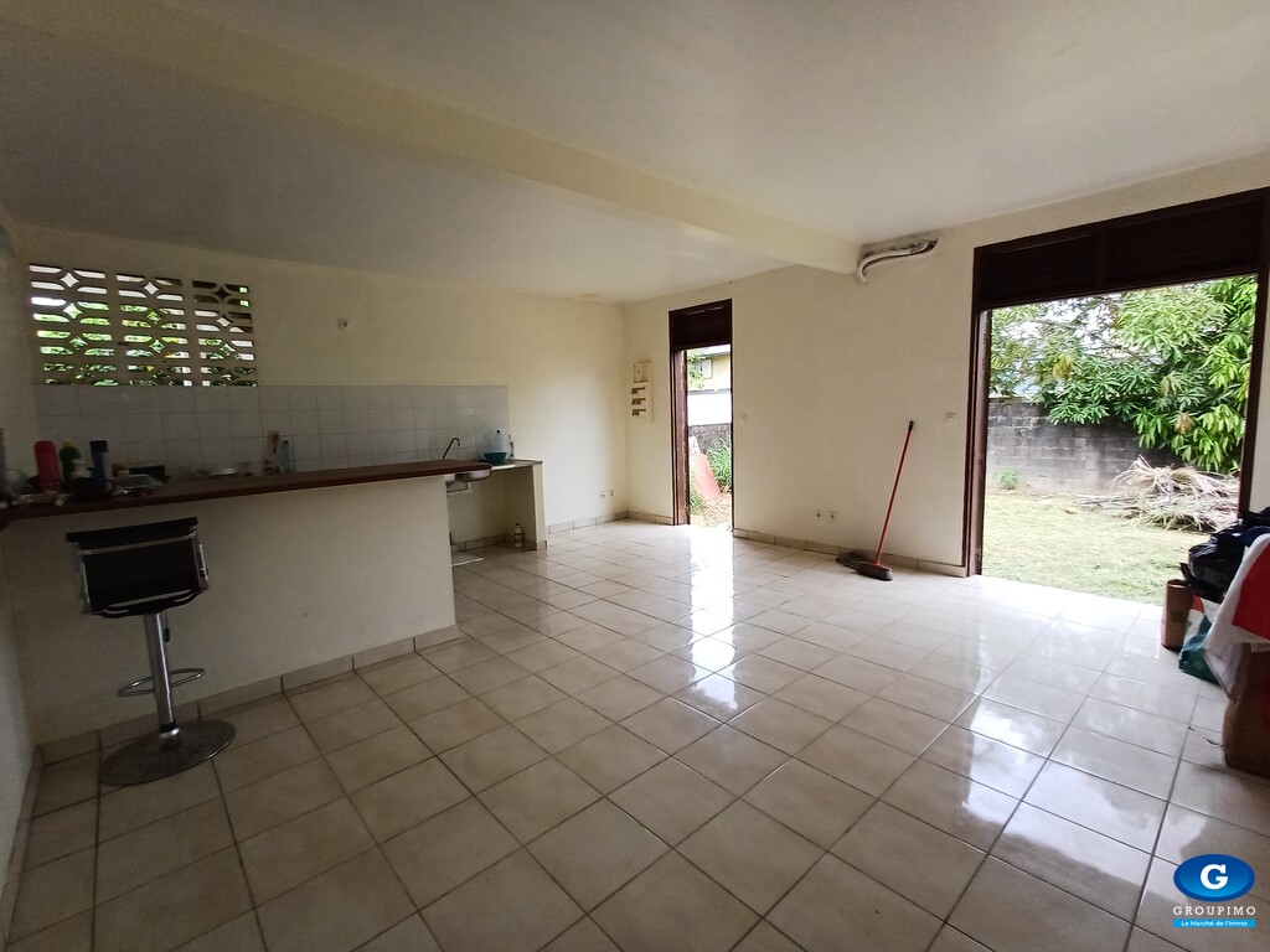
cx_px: 635
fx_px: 587
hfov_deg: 94.5
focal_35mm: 16
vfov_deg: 78.1
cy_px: 476
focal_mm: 1.64
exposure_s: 1/100
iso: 50
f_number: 2.2
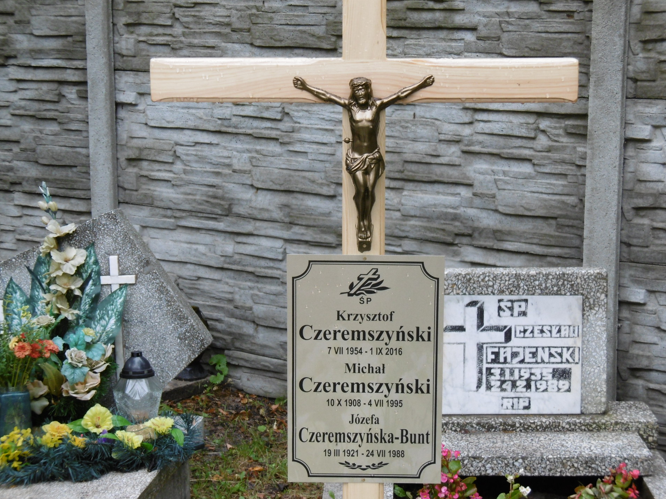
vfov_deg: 17.6
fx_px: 1616
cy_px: 242
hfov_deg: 23.3
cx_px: 352
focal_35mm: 84
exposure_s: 1/60
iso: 100
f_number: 4.5
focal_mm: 14
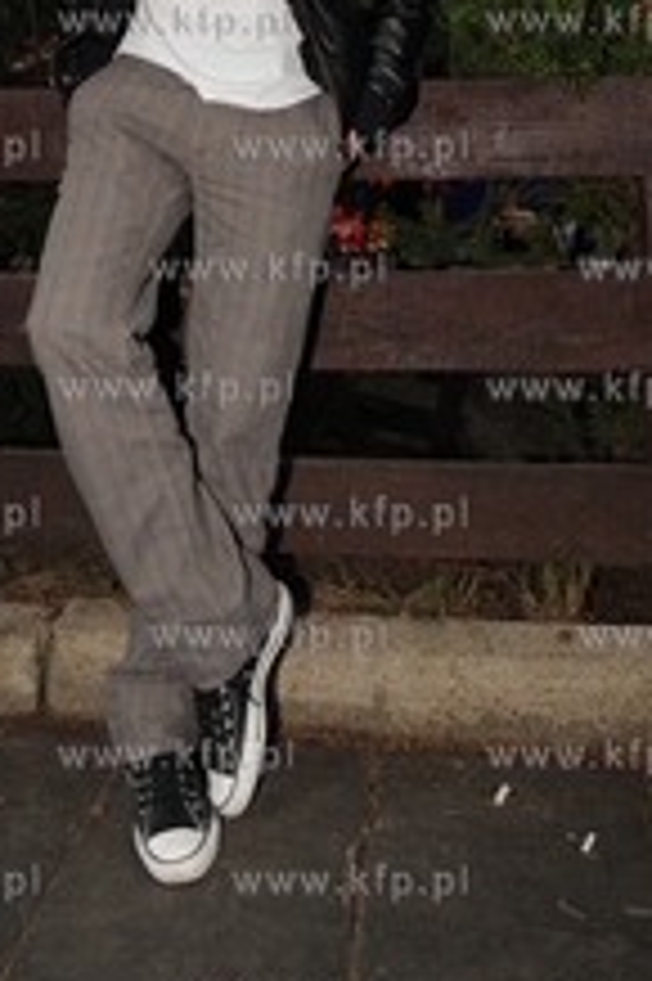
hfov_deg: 30.2
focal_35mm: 44
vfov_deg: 41.7
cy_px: 140
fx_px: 1197
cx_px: 207
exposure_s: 1/100
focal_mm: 24
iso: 800
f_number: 4
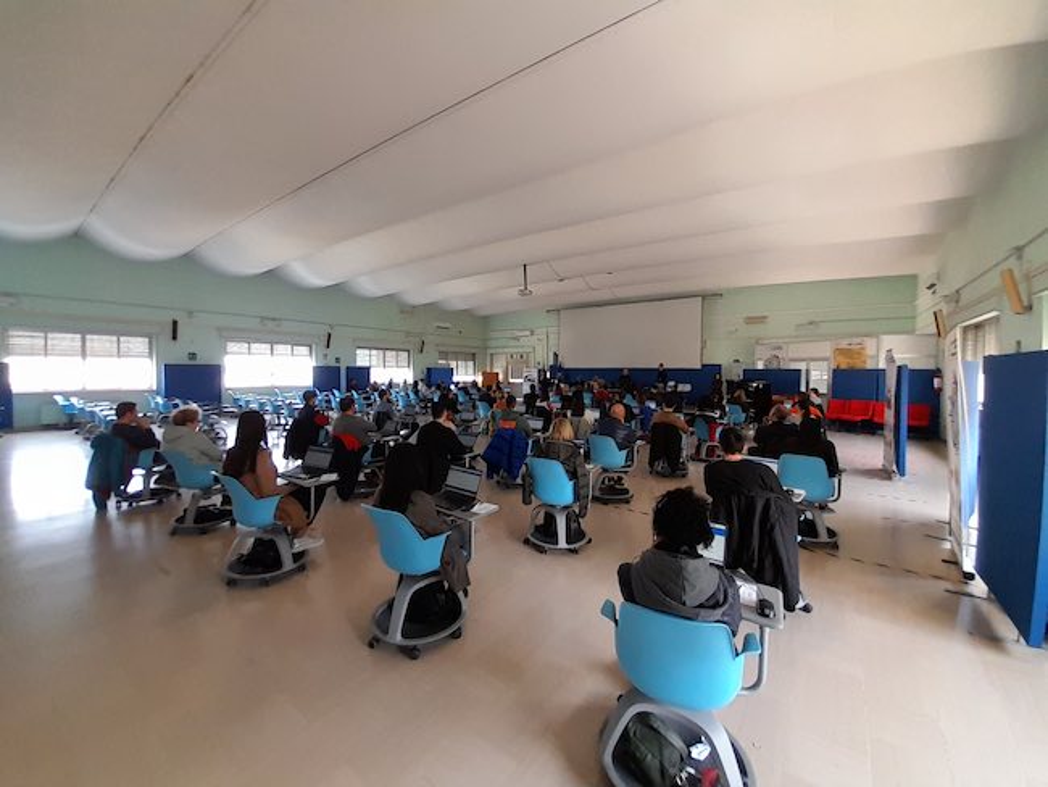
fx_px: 394
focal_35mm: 13
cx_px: 524
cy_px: 394
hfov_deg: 106.2
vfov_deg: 90.0
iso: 125
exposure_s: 1/50
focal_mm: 1.13
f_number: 2.2
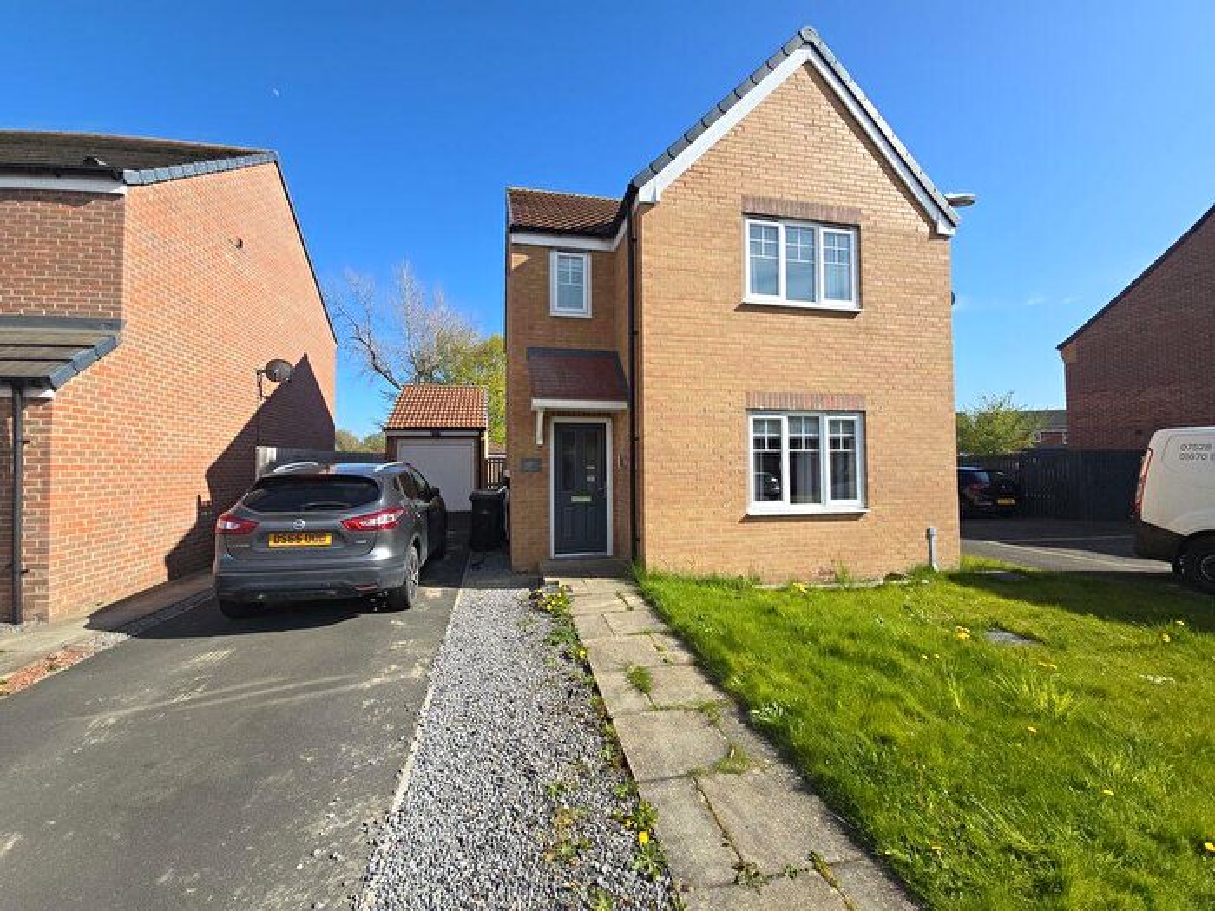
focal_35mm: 13
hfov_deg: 106.2
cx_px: 608
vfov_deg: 89.9
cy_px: 456
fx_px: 456
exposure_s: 1/1614
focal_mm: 2.2
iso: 50
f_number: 2.2
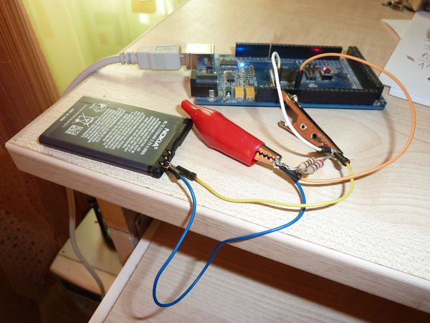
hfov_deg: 69.4
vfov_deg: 54.9
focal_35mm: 25
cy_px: 162
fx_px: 311
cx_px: 215
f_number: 4
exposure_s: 1/30
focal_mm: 4.1
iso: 100
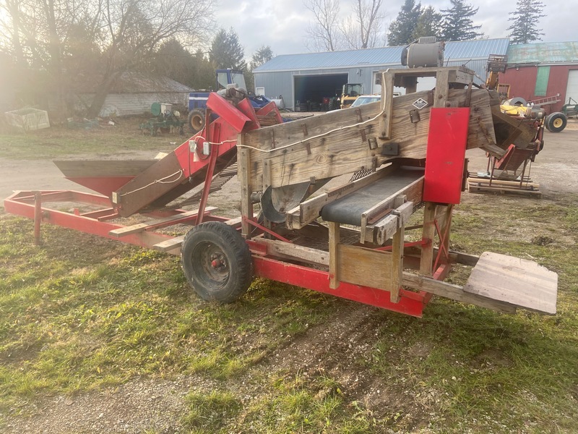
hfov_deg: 67.3
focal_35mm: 26
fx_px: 434
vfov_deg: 53.1
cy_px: 217
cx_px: 289
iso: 32
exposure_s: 1/304
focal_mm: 4.25
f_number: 1.8
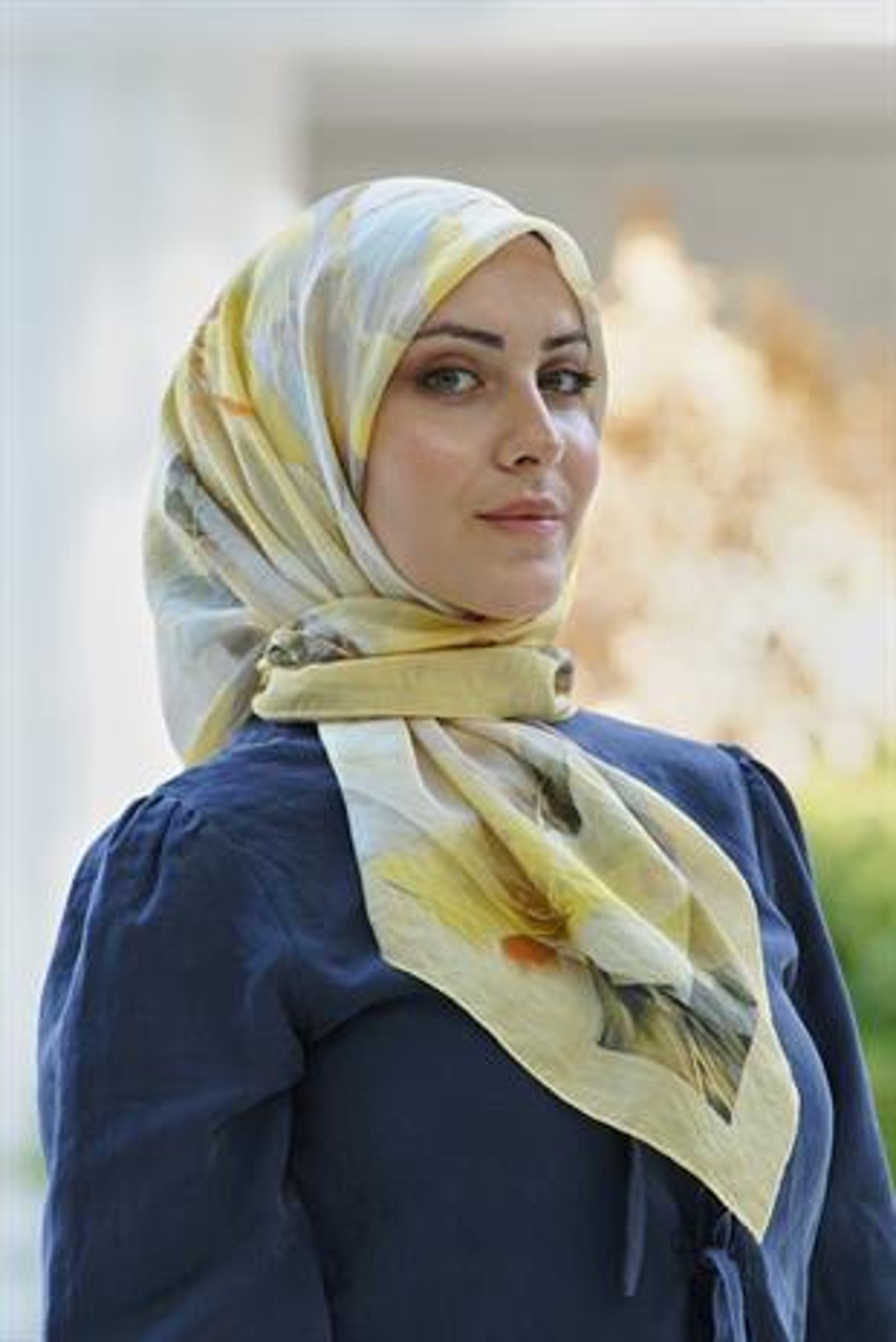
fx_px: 7455
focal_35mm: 200
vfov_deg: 10.3
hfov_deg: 6.9
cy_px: 671
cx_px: 448
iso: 500
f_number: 5.6
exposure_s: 1/125
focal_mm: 200
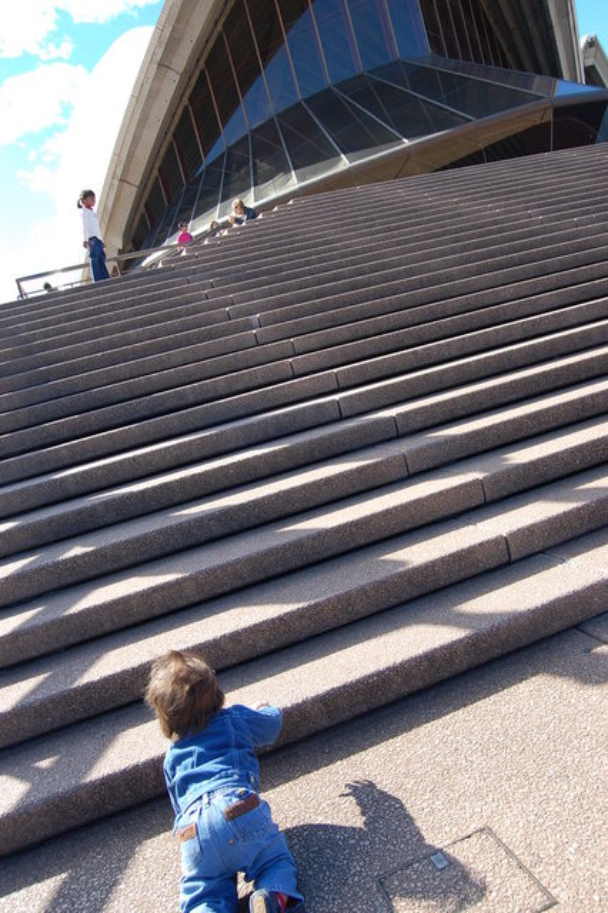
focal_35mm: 27
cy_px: 456
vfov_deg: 67.4
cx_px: 304
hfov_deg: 47.9
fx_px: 685
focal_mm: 18
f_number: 7.1
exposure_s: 1/200
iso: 200
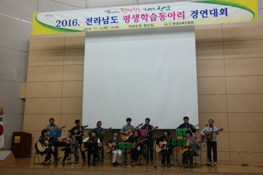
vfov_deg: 36.9
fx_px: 263
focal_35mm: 36
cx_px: 132
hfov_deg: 53.1
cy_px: 88
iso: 800
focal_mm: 24
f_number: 4
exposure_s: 1/40
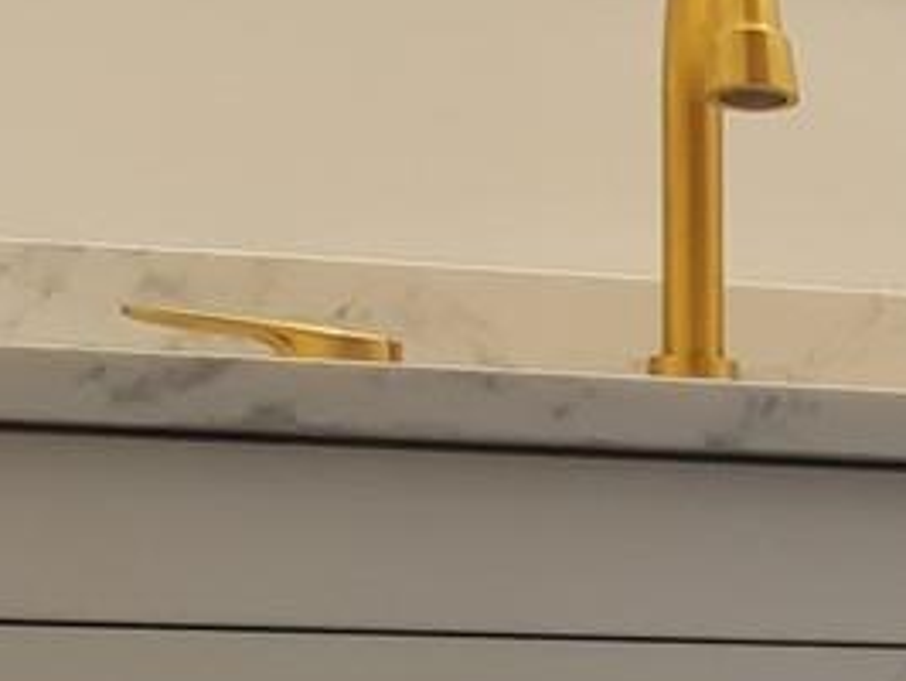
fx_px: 5239
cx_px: 2694
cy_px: 1110
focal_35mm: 200
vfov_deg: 7.3
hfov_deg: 8.4
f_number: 1.8
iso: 80
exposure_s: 1/120
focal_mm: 5.4
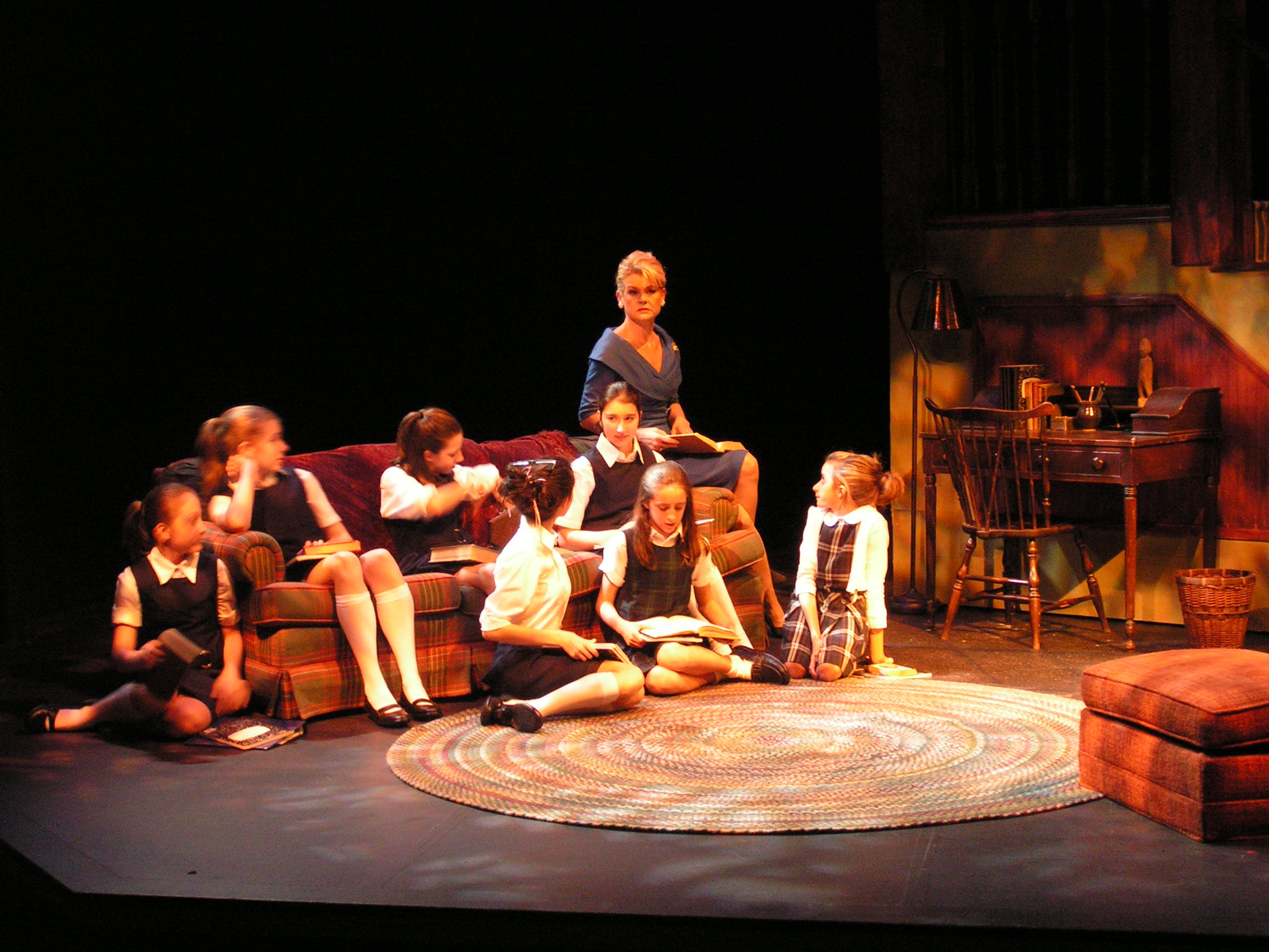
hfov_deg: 31.2
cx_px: 634
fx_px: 2273
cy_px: 476
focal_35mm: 62
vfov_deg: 23.7
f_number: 3.2
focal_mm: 10.4
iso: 200
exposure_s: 1/8
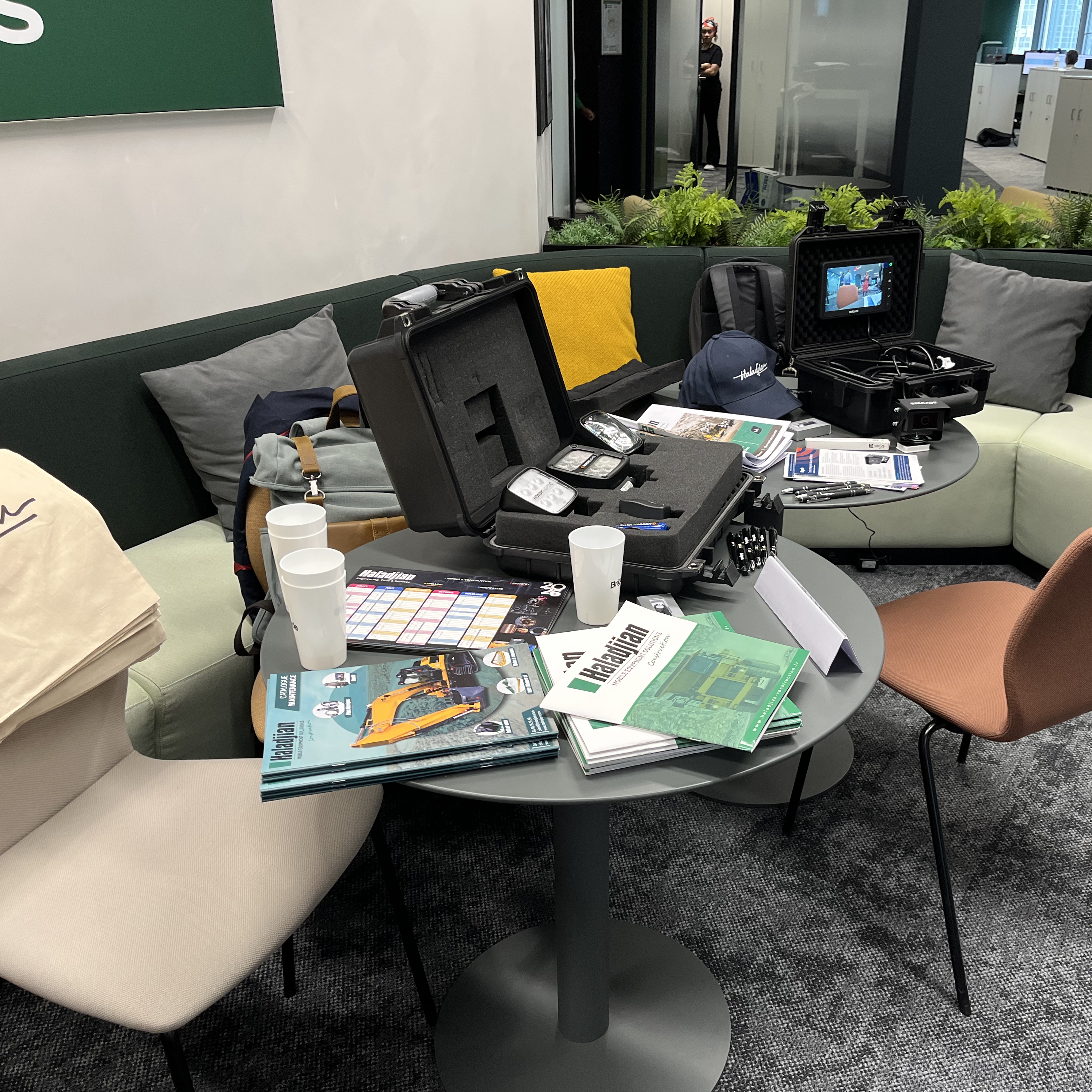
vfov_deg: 52.5
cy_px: 547
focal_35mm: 31
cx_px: 645
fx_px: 1106
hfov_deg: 52.2
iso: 125
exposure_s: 1/100
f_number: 1.6
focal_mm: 5.1
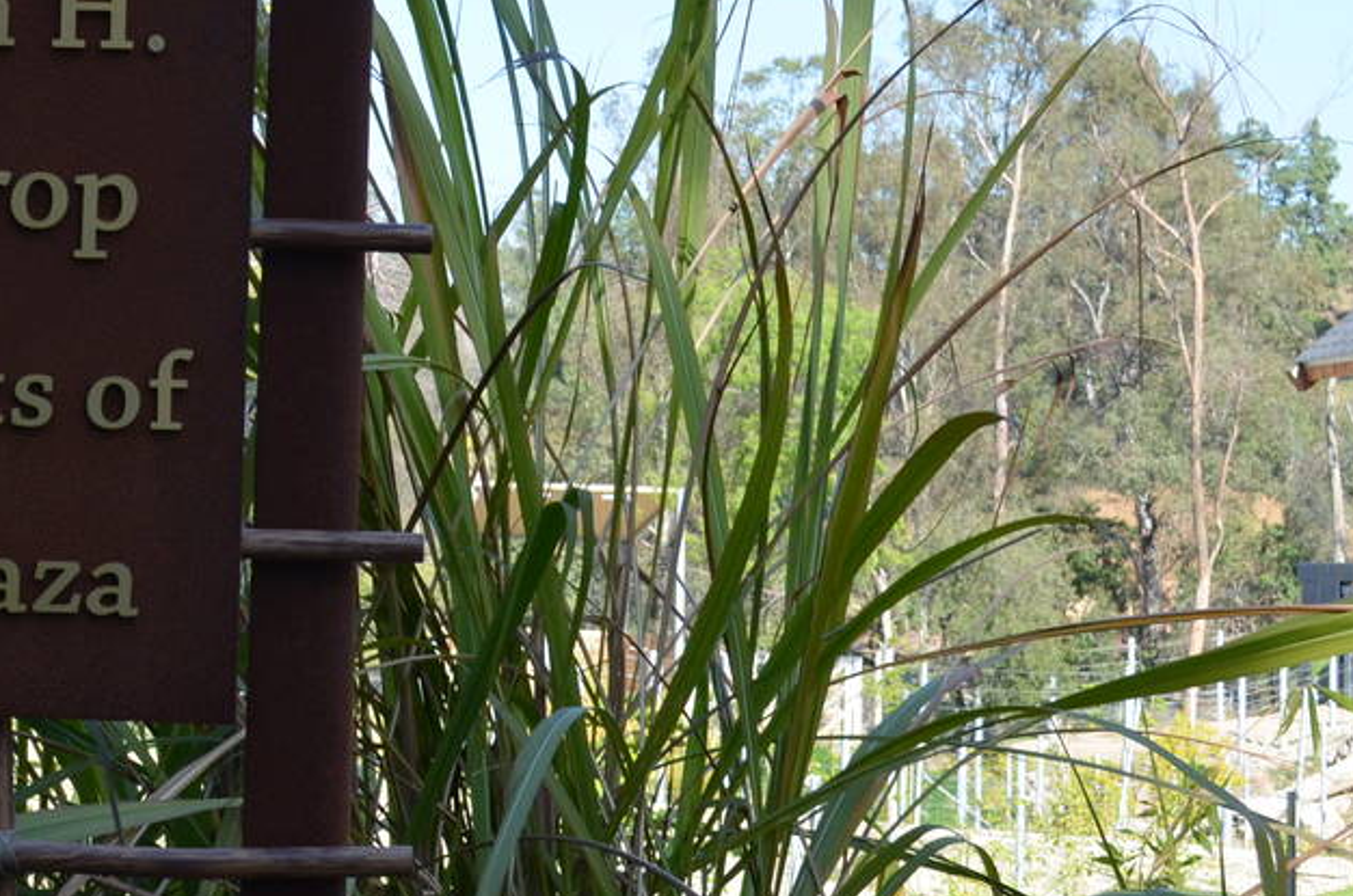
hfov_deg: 21.4
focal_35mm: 92
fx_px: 3451
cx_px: 15
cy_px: 171
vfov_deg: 14.7
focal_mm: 24
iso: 200
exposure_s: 1/200
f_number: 7.1
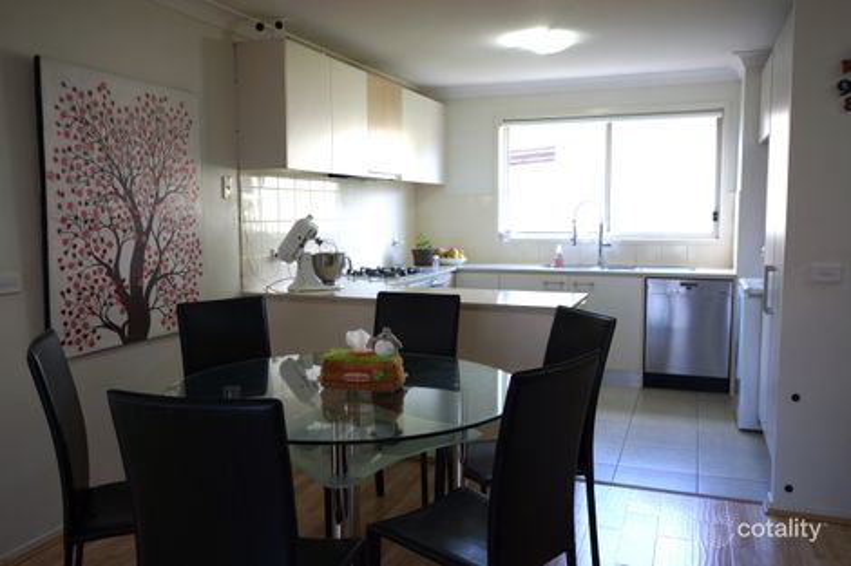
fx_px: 709
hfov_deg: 61.9
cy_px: 283
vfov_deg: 43.6
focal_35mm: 30
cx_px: 426
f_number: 4
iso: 160
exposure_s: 1/60
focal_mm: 20
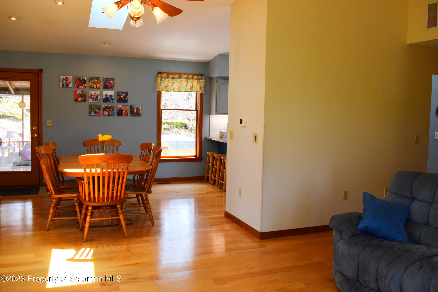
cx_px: 219
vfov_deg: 41.7
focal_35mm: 32
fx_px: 383
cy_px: 146
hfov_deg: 59.5
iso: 400
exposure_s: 1/125
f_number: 5.6
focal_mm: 21
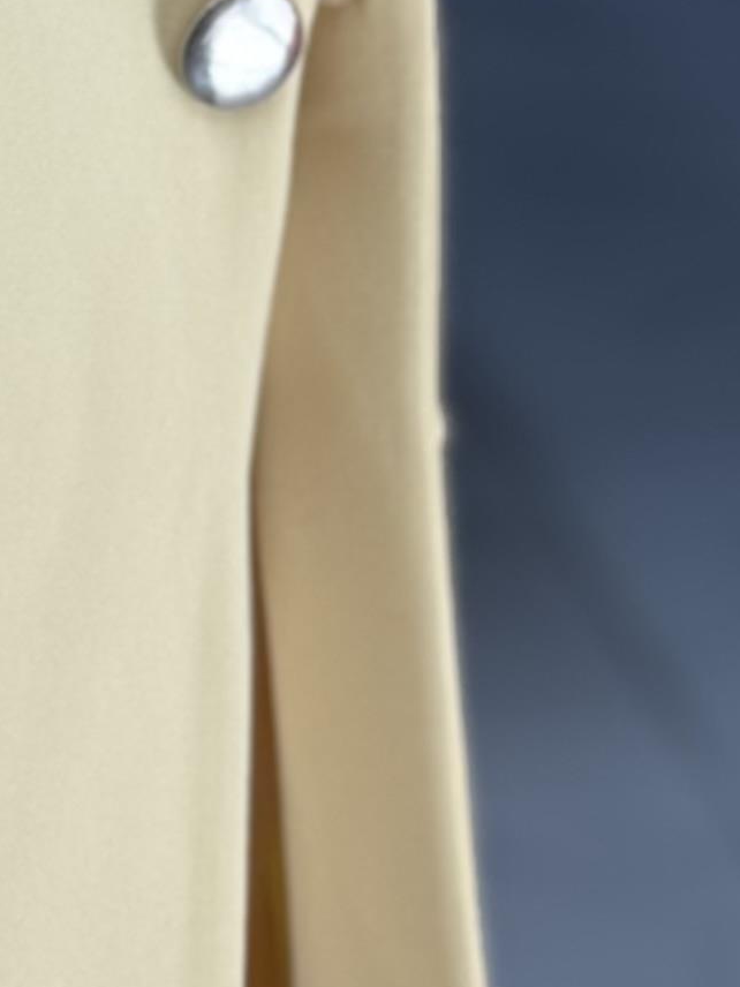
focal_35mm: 226
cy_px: 137
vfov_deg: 8.7
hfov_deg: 6.4
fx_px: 6442
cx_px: -674
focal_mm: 6.76
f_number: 1.78
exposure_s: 1/264
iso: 64
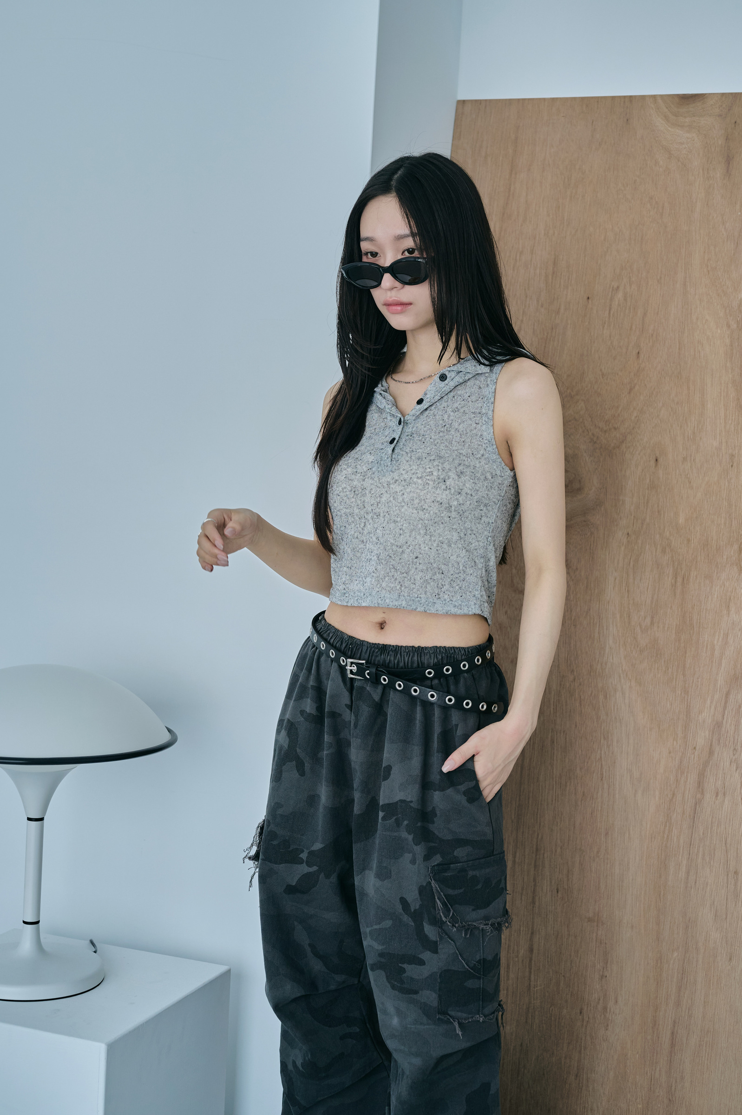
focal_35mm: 50
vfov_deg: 39.6
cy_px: 558
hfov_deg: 27.0
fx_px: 1548
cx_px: 371
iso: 1250
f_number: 4
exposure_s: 1/125
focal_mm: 50
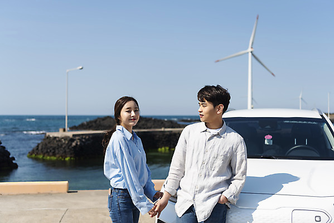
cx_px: 167
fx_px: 446
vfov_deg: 28.1
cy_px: 112
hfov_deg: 41.1
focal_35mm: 48
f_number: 2.8
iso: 100
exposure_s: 1/3200
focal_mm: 48
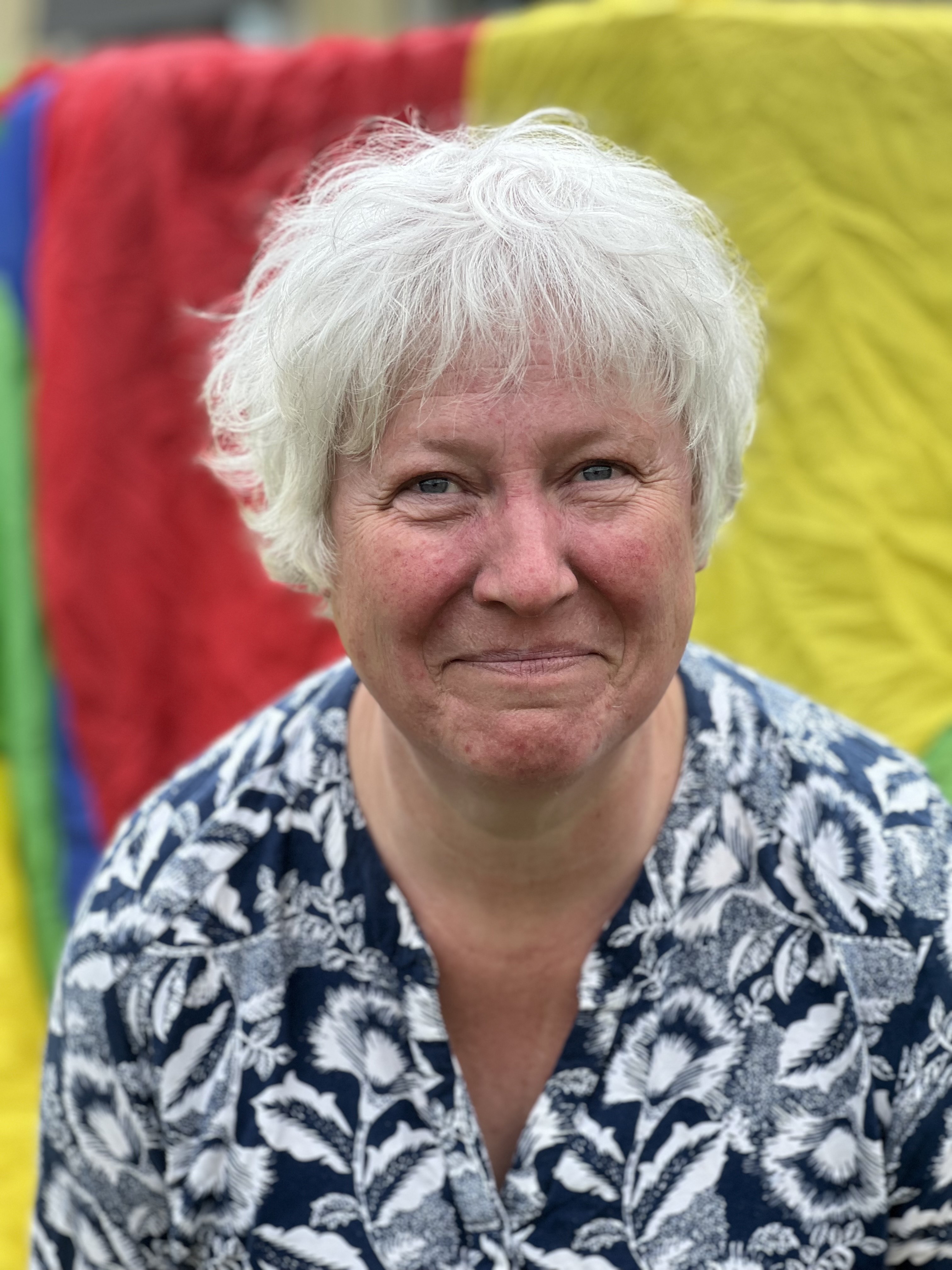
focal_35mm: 77
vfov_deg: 25.3
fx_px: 2824
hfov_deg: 19.1
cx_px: 476
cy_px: 635
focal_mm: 9
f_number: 2.8
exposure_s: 1/121
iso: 32
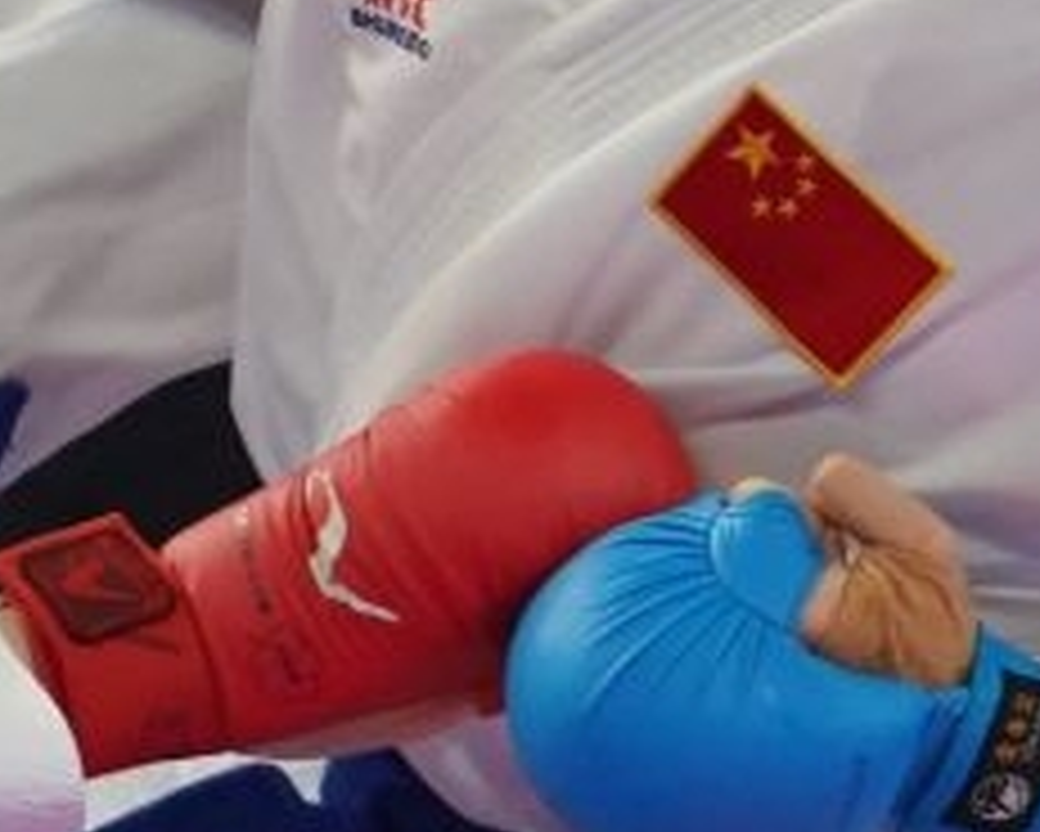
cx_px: 266
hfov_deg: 1.3
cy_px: 872
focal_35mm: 1460
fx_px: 44958
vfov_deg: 1.1
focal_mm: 200
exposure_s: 1/1000
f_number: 2.8
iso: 2000
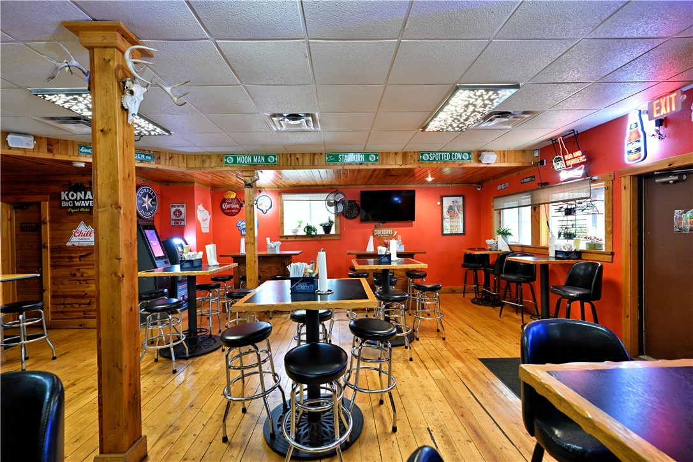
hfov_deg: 98.5
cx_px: 346
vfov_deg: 75.5
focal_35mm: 16
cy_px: 231
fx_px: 298
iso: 200
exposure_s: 1
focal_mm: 15.5
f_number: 5.6
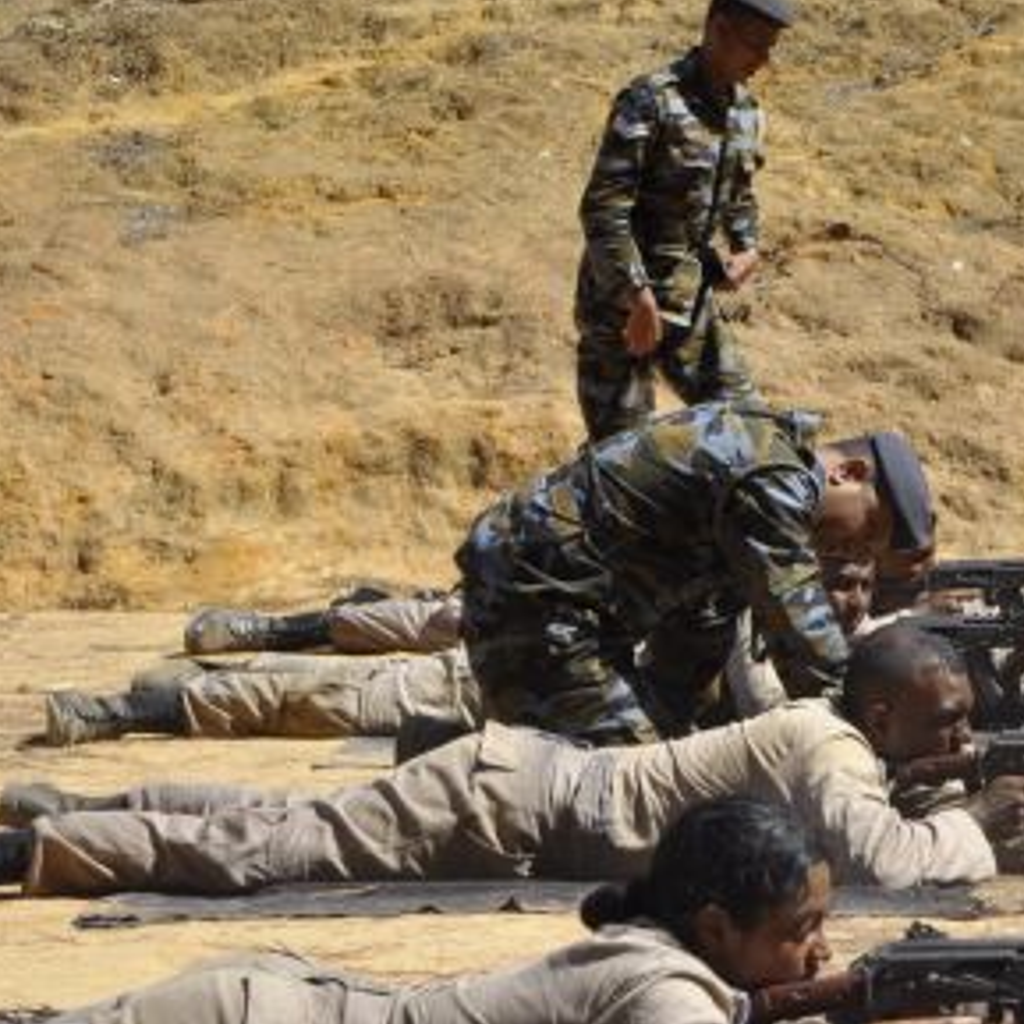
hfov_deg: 9.4
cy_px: 457
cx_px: 811
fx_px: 6192
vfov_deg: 9.5
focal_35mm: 185
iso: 200
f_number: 16
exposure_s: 1/125
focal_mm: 70
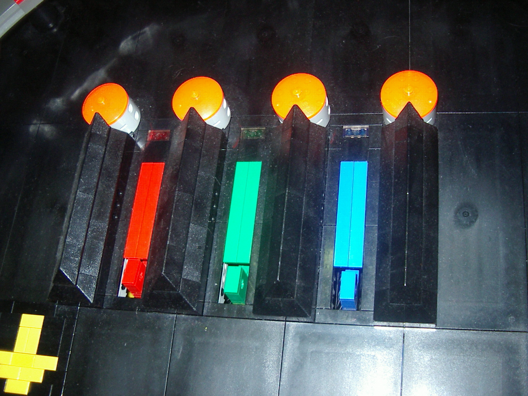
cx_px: 264
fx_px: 580
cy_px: 198
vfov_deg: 37.7
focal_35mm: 38
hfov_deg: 49.0
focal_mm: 5.8
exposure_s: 1/60
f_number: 2.6
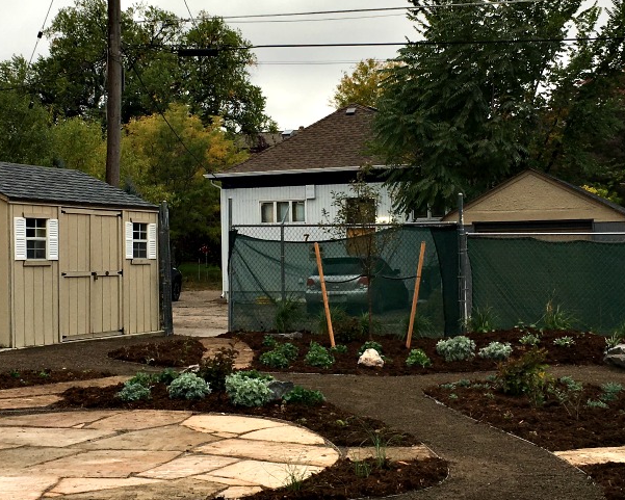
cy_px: 213
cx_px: 294
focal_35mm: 61
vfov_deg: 25.0
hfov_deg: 30.9
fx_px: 1129
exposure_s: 1/353
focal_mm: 4.15
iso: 25
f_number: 2.2
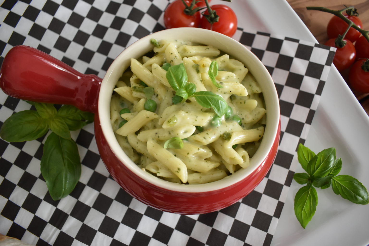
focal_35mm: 27
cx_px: 184
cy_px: 123
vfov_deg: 47.9
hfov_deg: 67.4
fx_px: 277
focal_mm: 18
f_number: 4
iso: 1000
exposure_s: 1/125
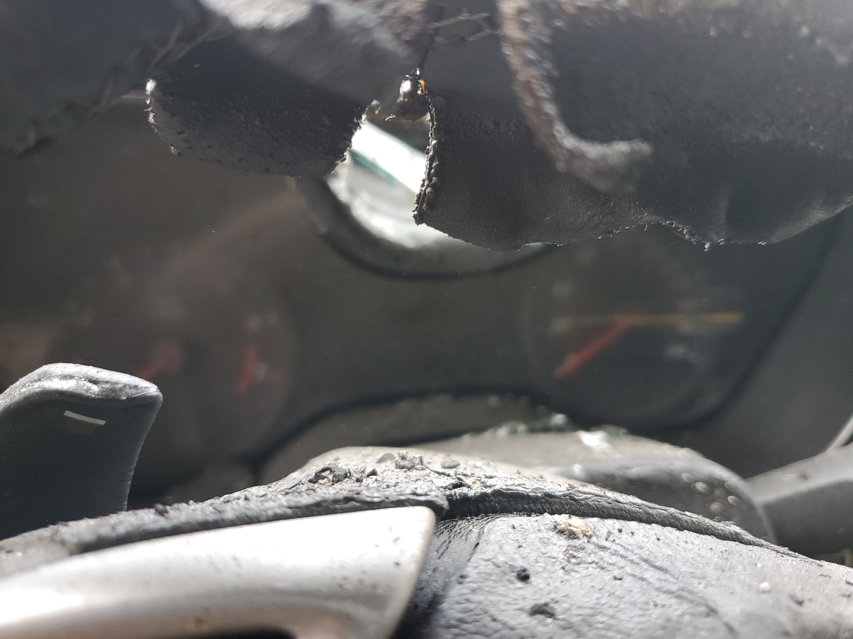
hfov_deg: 67.3
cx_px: 426
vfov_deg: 53.1
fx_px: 641
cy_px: 320
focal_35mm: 26
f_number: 1.5
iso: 76
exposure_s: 1/120
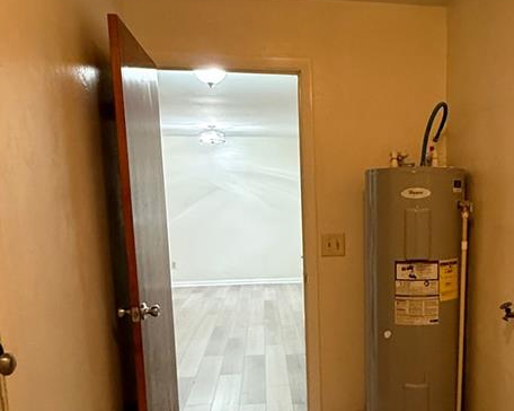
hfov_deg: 48.8
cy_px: 282
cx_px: 372
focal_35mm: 36
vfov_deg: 40.5
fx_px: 547
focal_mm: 2.22
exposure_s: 1/60
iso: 640
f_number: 2.2
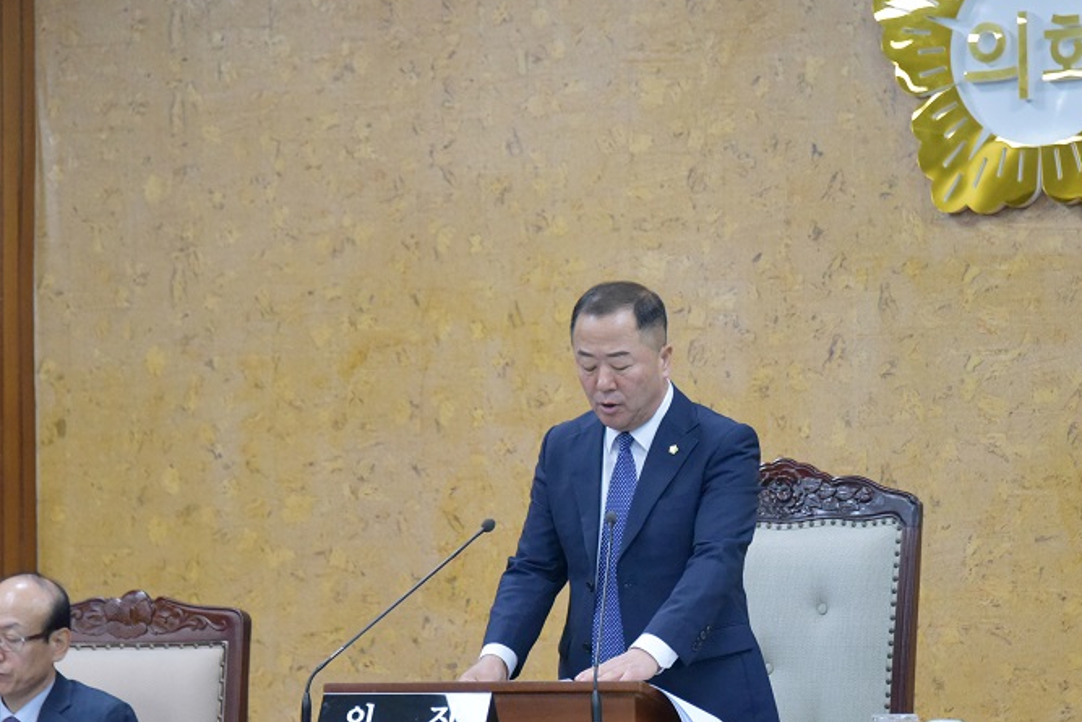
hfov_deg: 8.1
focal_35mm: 255
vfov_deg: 5.4
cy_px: 387
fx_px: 7665
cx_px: 629
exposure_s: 1/200
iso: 4500
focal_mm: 170
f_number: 5.6
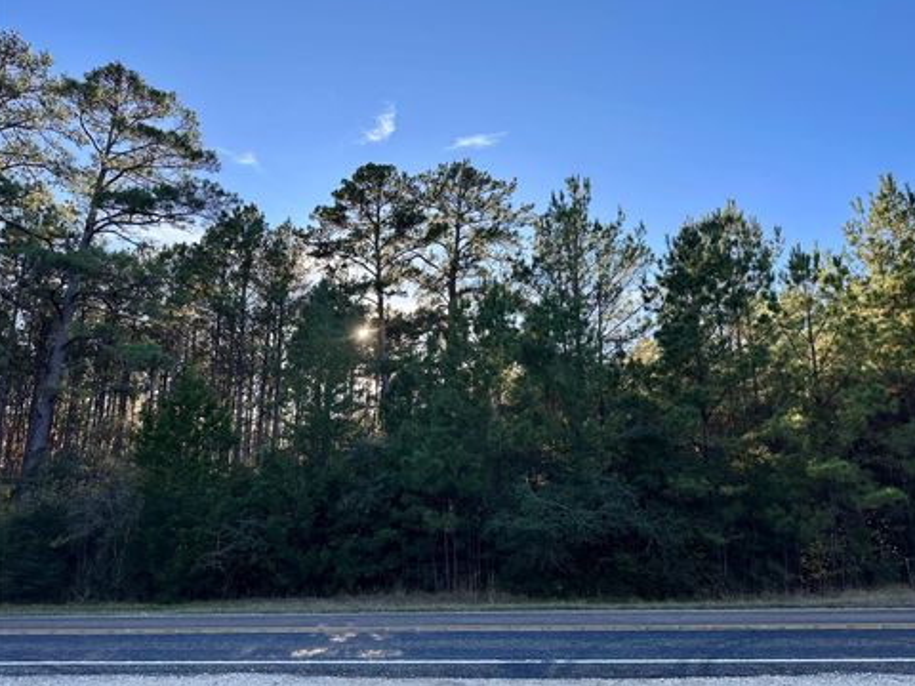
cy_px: 336
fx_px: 661
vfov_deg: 54.9
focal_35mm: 25
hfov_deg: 69.4
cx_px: 469
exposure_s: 1/1880
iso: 80
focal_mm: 6.86
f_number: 1.78
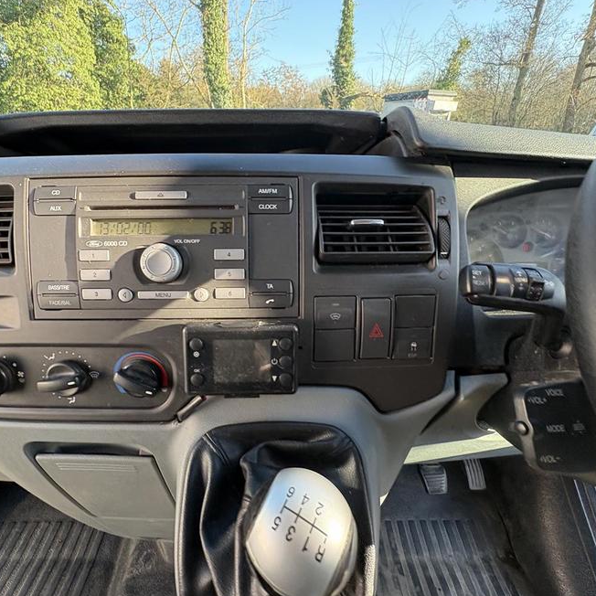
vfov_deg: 84.0
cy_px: 298
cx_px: 267
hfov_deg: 83.7
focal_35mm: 17
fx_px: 331
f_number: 2.2
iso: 200
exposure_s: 1/99
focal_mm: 2.22
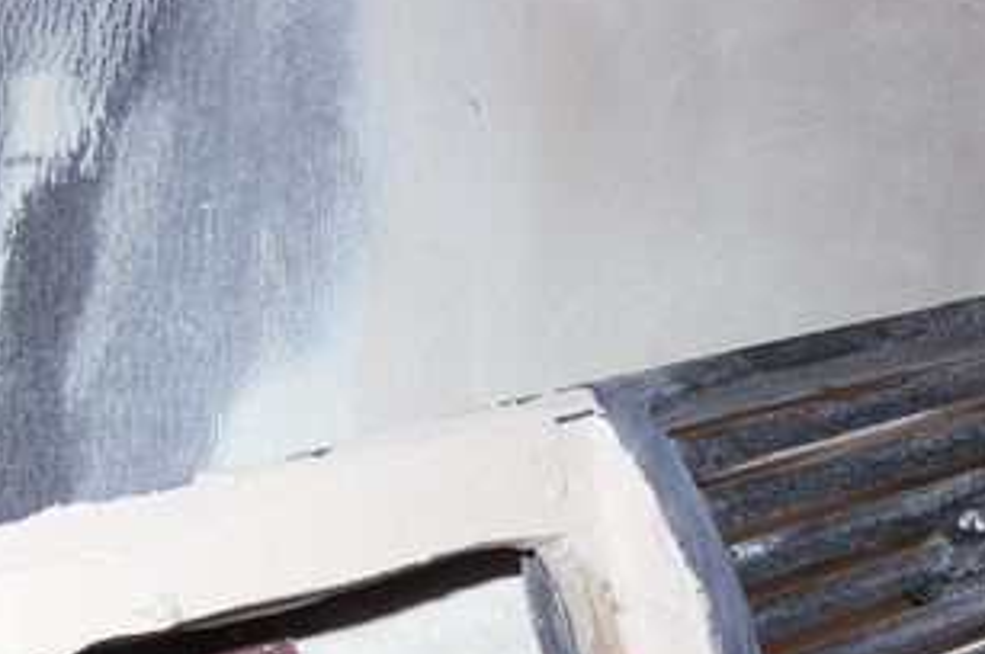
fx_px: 2077
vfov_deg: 17.2
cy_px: 747
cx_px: 491
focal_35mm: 76
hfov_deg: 26.7
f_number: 3.5
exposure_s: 1/45
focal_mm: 6.3
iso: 80
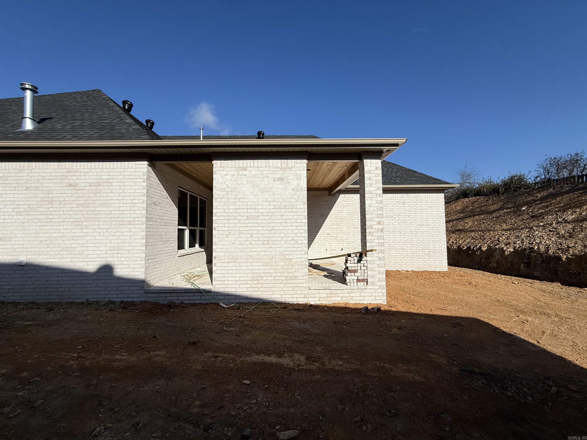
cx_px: 294
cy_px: 220
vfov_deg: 85.7
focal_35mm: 14
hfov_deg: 102.1
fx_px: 237
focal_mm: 2.22
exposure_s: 1/6173
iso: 50
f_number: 2.2
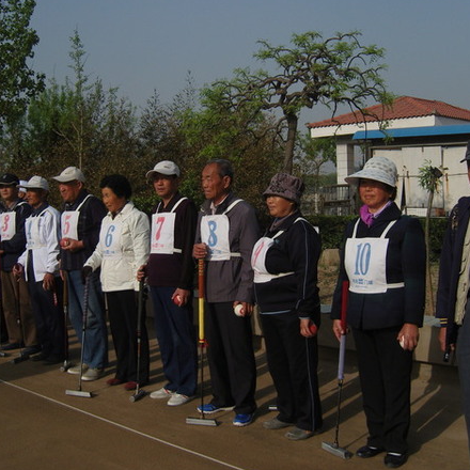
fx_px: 630
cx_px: 224
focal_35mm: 41
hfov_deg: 40.9
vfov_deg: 40.9
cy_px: 235
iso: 100
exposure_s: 1/640
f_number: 7
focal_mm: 7.3
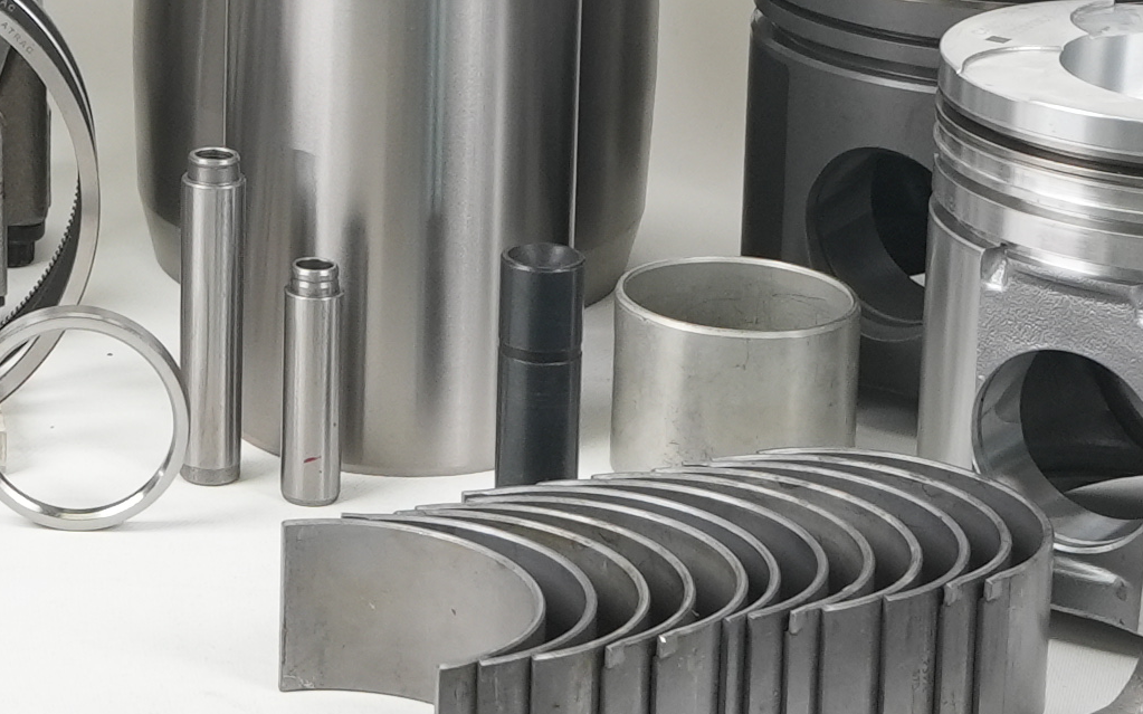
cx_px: -203
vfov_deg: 8.7
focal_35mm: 148
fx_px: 4610
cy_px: -261
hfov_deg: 13.8
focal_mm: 35
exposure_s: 1/80
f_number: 10
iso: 1000
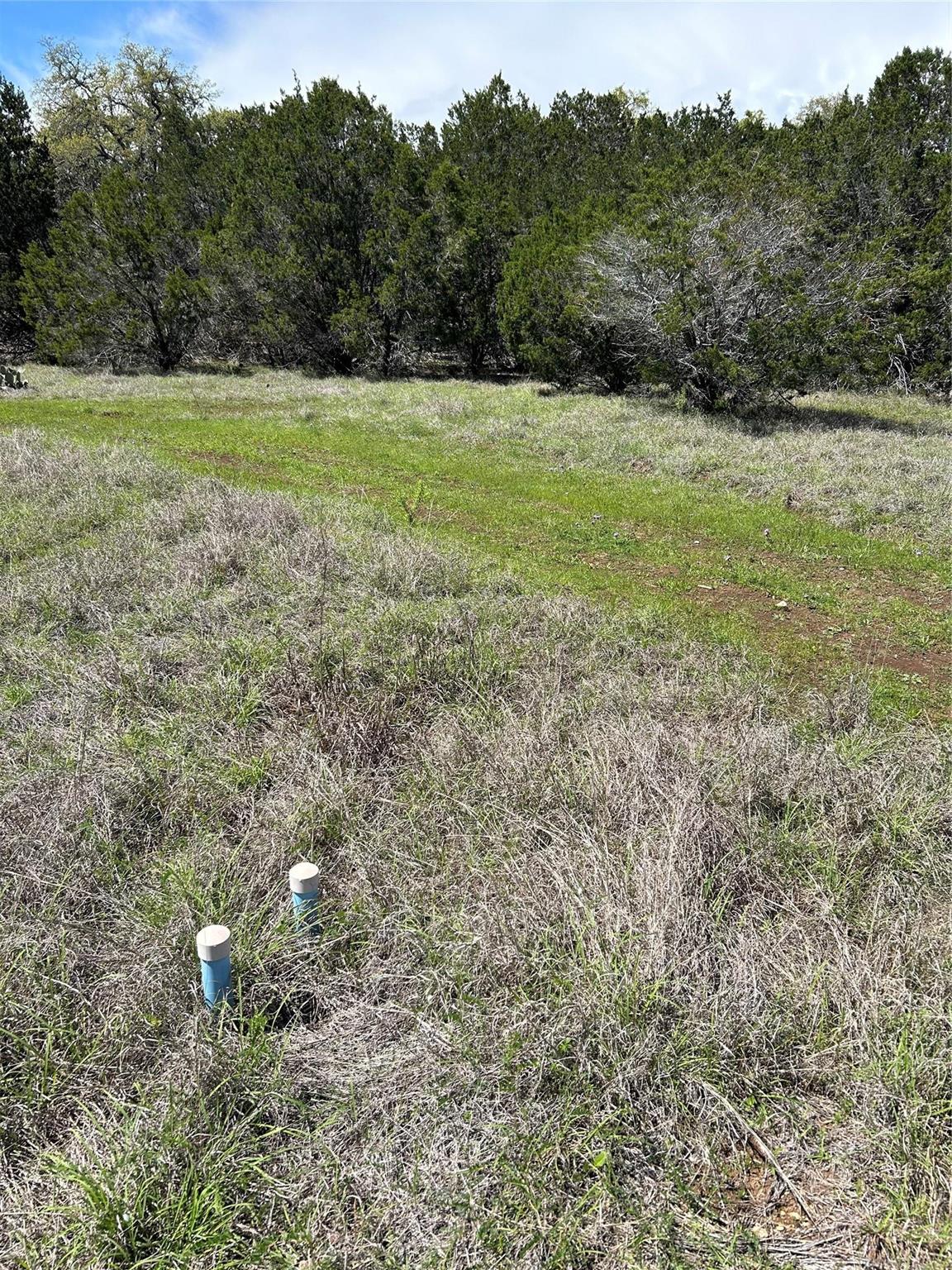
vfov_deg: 67.3
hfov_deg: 53.1
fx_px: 953
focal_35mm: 26
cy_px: 635
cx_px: 476
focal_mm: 5.7
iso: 50
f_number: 1.5
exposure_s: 1/3077
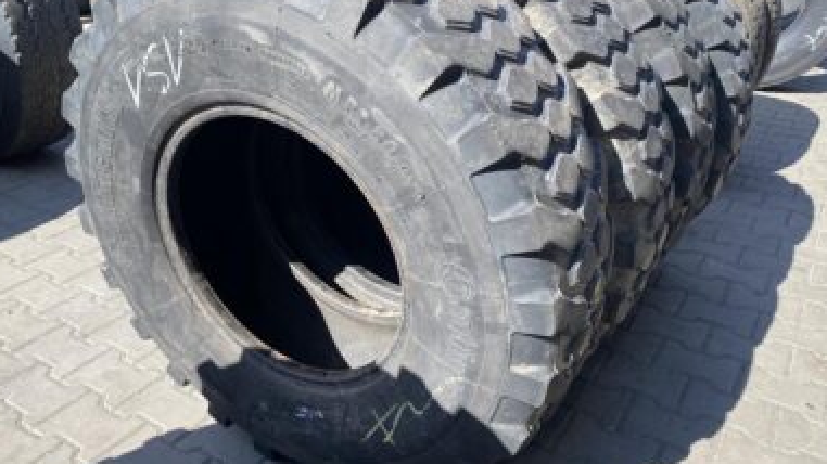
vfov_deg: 36.6
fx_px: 701
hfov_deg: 61.0
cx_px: 408
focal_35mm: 32
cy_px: 216
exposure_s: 1/742
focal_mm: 4.25
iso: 32
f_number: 1.8
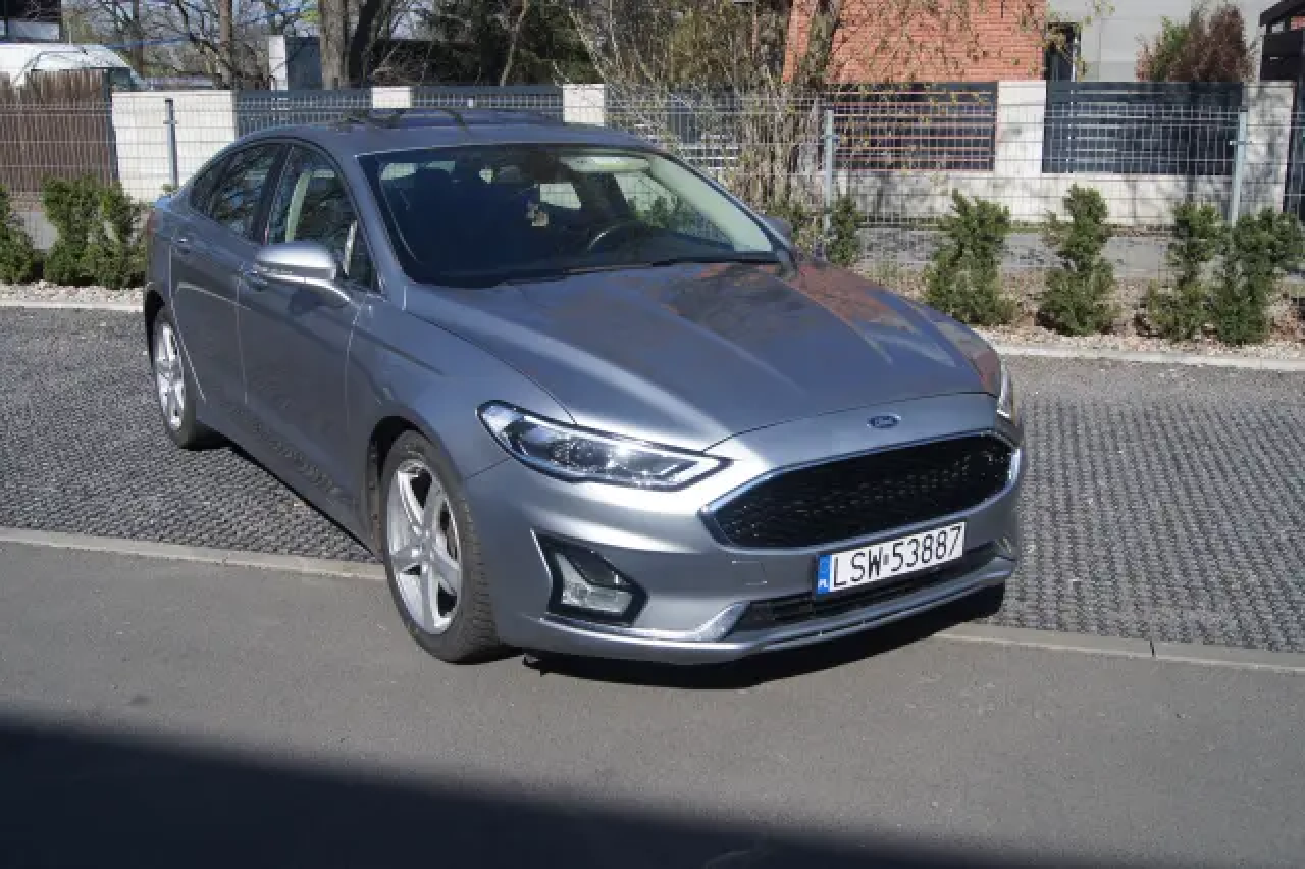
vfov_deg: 36.8
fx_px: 1304
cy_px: 434
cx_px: 652
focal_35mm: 36
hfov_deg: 53.2
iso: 100
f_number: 8
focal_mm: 24
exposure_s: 1/320
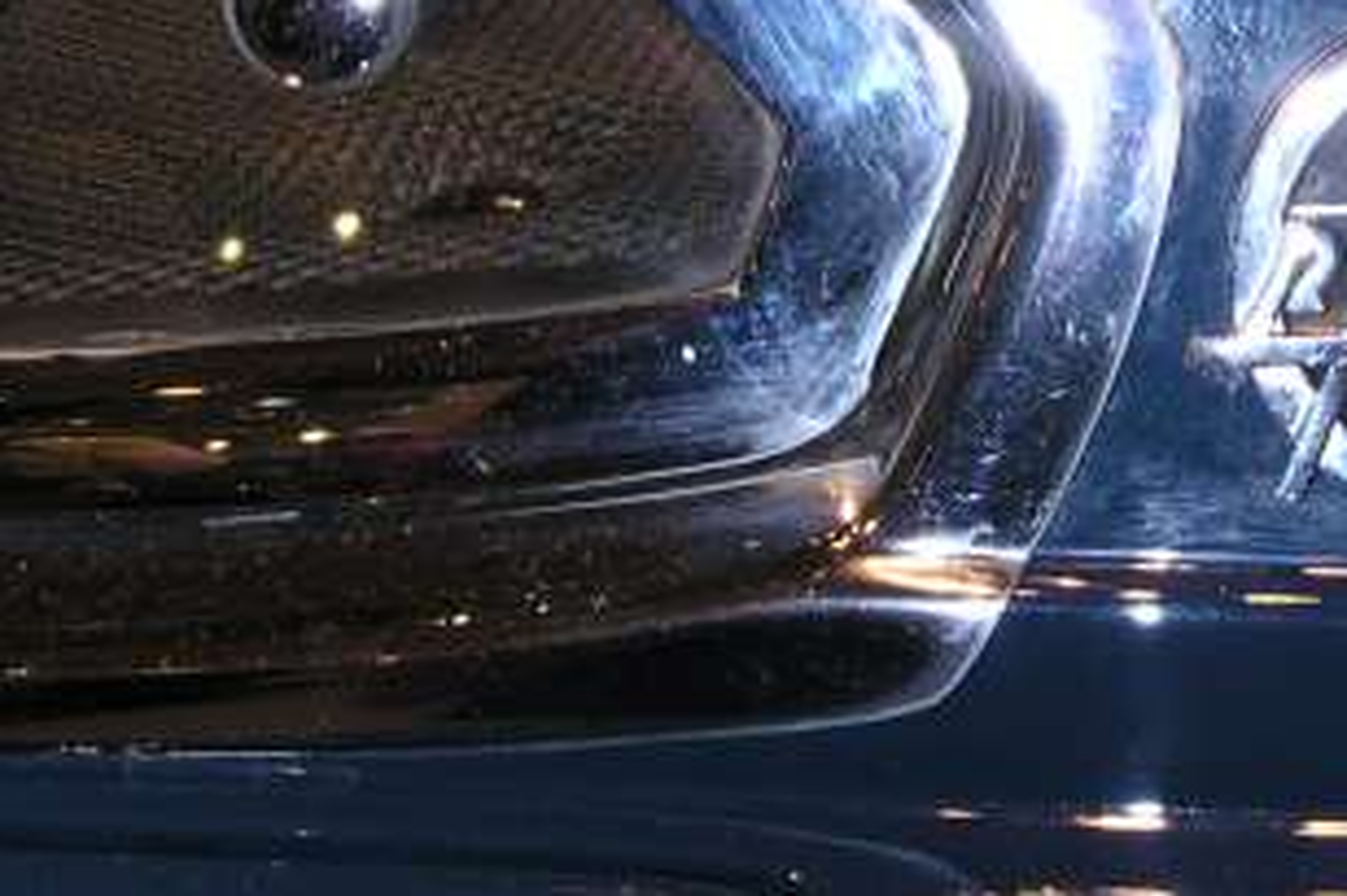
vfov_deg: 13.7
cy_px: 323
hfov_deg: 20.1
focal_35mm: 100
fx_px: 3740
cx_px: 1181
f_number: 2.7
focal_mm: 5.6
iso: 100
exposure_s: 1/60
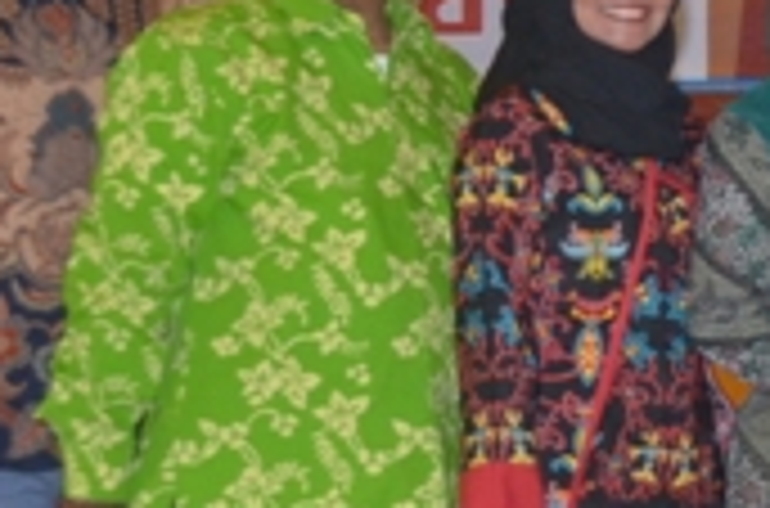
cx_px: 2062
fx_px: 4223
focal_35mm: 198
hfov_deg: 9.0
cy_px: 414
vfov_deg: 6.9
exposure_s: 1/60
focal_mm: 22
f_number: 7.1
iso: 800
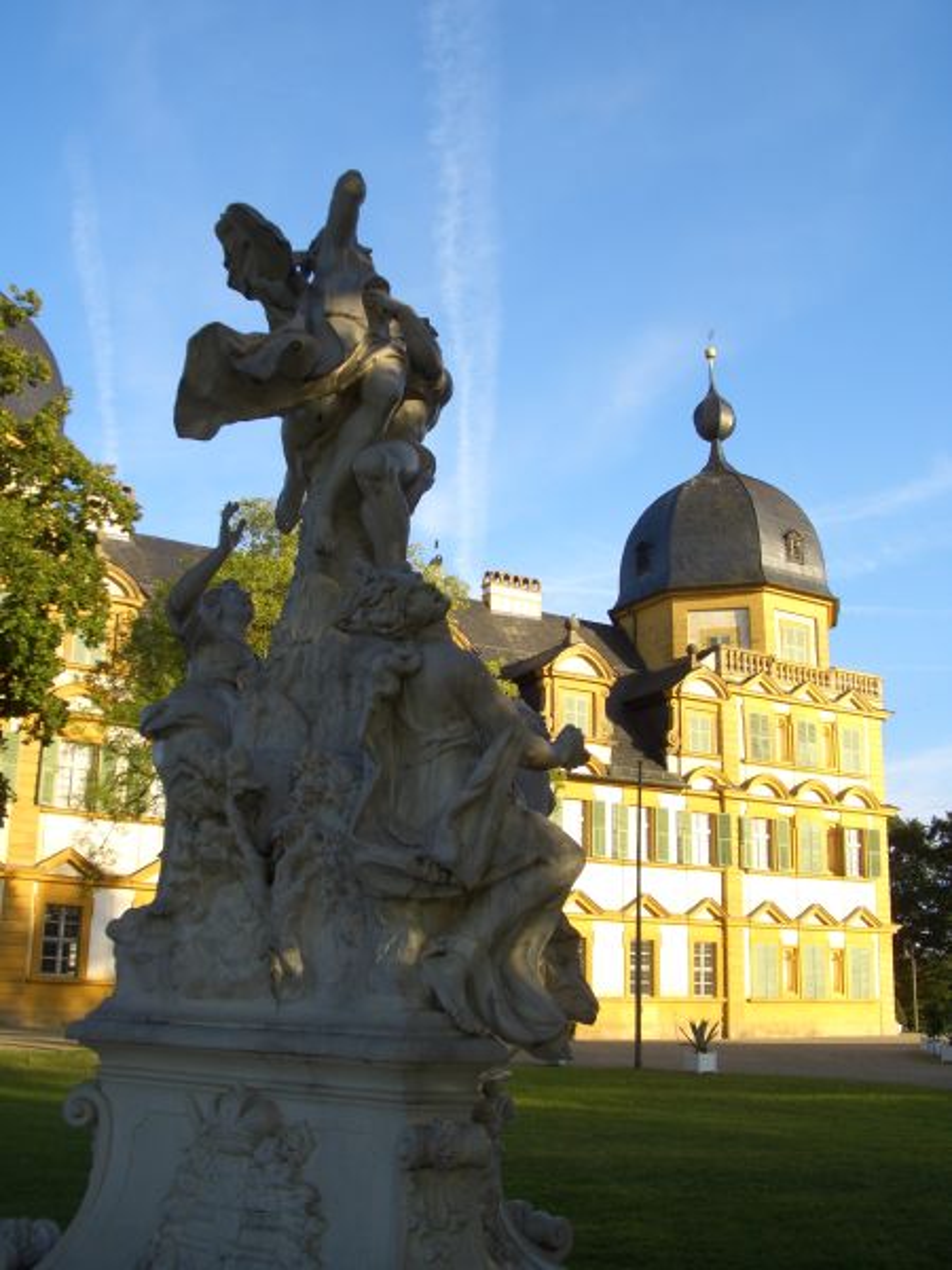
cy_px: 635
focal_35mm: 35
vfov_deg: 52.6
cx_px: 476
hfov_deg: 40.7
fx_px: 1283
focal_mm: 5.8
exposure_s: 1/160
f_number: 4.3
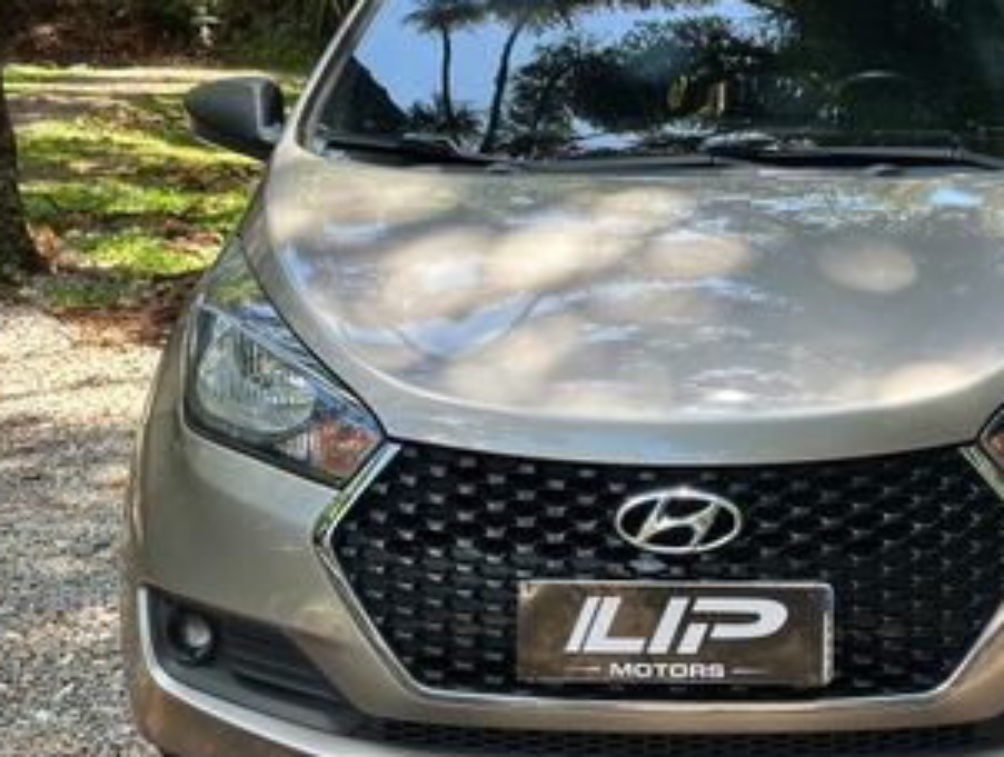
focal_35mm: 75
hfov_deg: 25.8
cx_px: 680
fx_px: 2180
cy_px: 373
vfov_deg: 19.7
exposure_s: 1/343
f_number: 1.78
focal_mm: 6.86
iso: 64
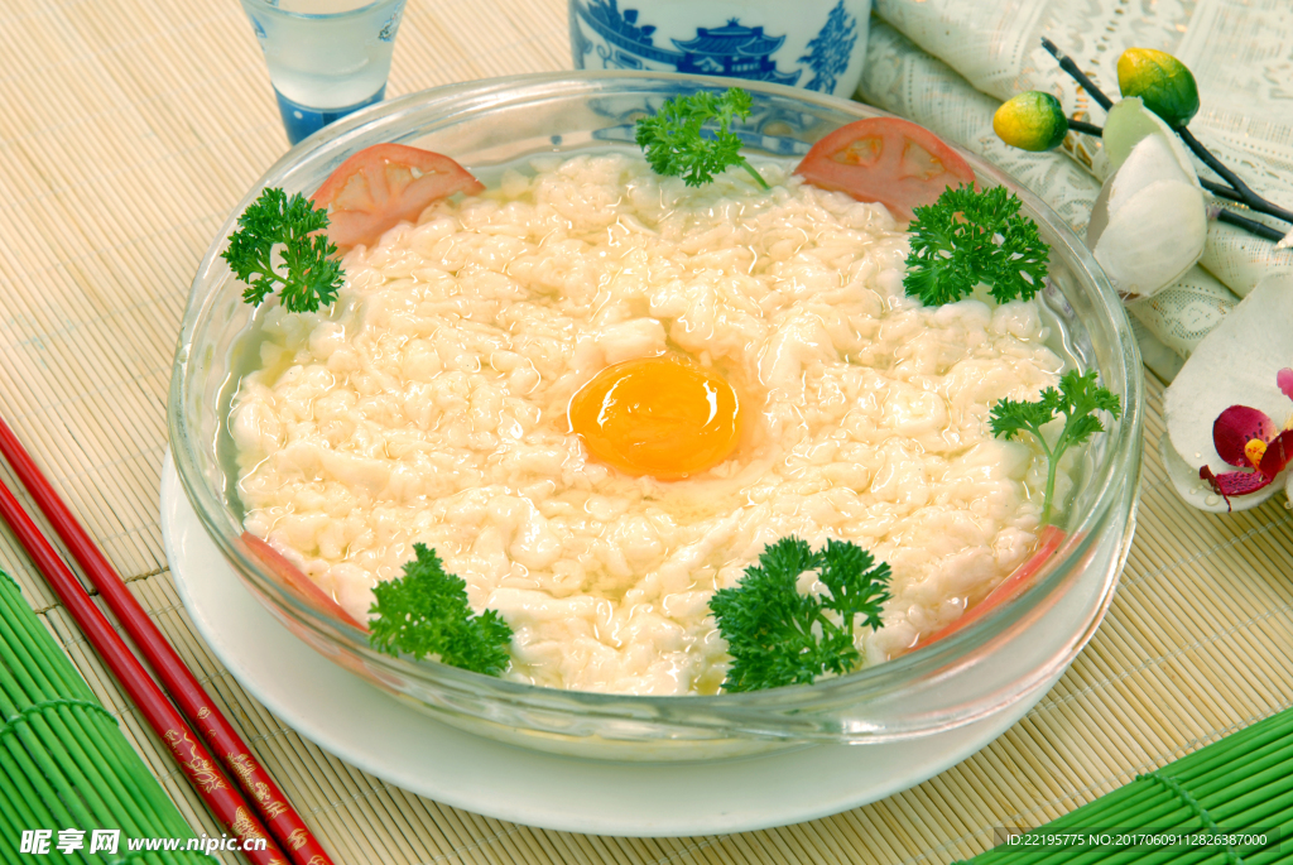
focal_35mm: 128
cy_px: 432
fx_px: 4584
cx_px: 646
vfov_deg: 10.8
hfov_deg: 16.1
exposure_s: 1/160
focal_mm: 85
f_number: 9
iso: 100
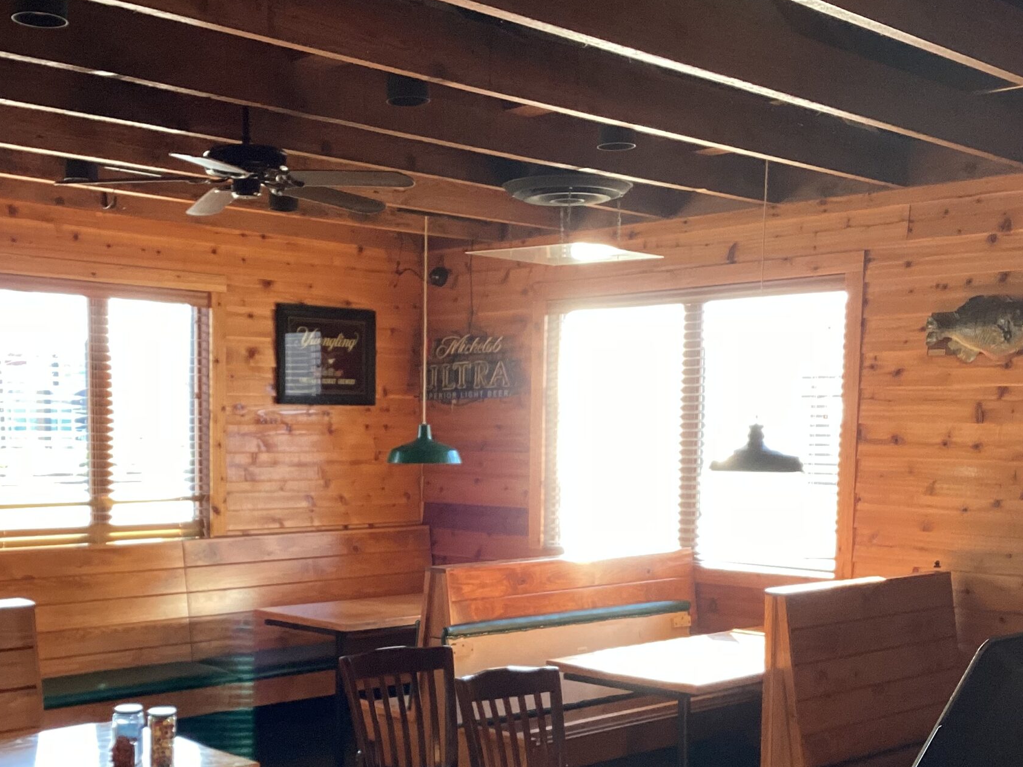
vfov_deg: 30.4
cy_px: 565
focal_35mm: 47
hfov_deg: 40.2
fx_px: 1389
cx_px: 403
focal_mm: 3.3
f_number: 2.4
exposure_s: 1/120
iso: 80
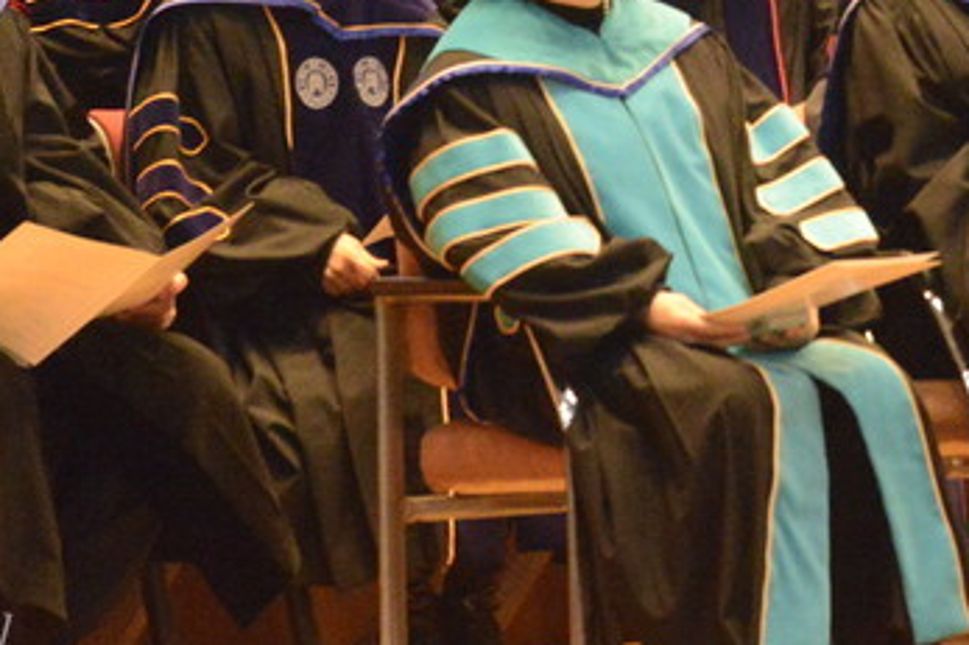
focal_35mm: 480
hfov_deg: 4.3
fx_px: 12913
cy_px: -392
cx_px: 1332
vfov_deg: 2.9
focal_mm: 130
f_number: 5
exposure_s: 1/160
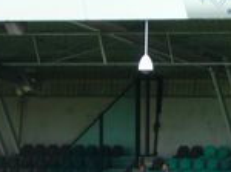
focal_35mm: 400
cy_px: 210
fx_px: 2665
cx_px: 245
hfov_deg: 5.0
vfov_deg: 3.7
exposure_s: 1/25
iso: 100
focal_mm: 17.4
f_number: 4.9
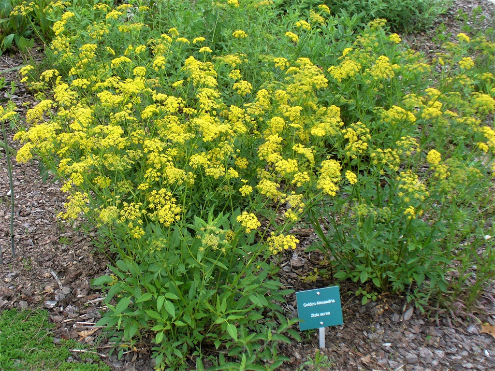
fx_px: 715
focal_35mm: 50
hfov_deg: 38.2
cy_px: 186
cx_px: 248
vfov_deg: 29.1
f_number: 2.8
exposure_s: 1/250
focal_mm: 6.1
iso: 80
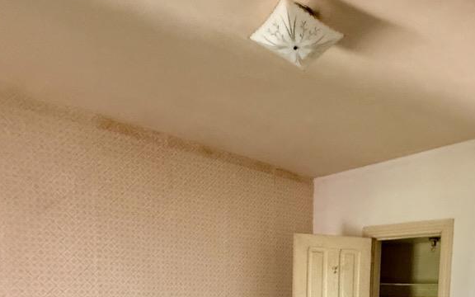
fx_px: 427
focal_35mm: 33
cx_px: 336
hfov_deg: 56.2
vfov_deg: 32.6
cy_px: 343
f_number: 2.2
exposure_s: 1/60
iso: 500
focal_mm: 2.22
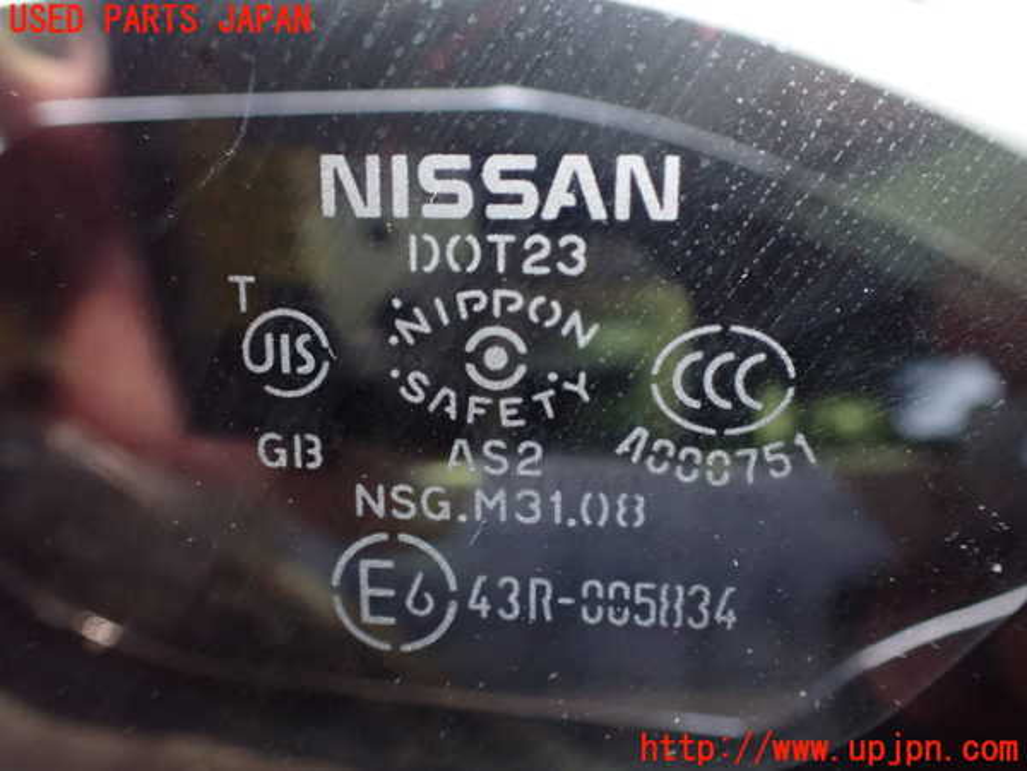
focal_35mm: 30
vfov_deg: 46.8
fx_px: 890
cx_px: 514
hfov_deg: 60.0
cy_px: 386
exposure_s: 1/30
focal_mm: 5.4
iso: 1250
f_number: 2.3
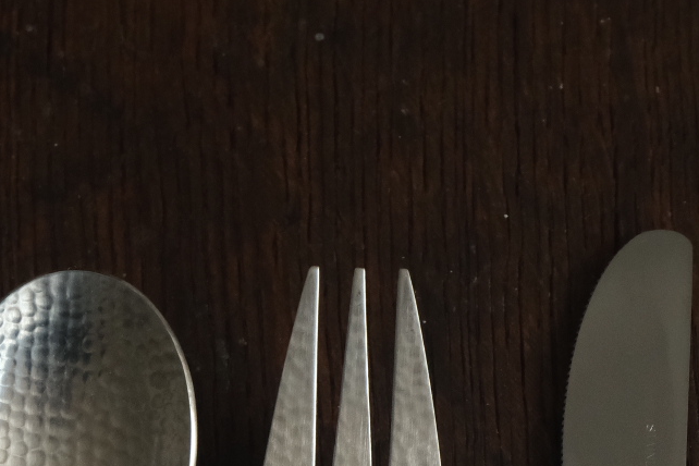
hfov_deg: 13.2
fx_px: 3009
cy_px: 499
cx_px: 355
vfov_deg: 8.8
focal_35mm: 155
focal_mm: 37.4
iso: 3200
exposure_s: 1/160
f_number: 7.1
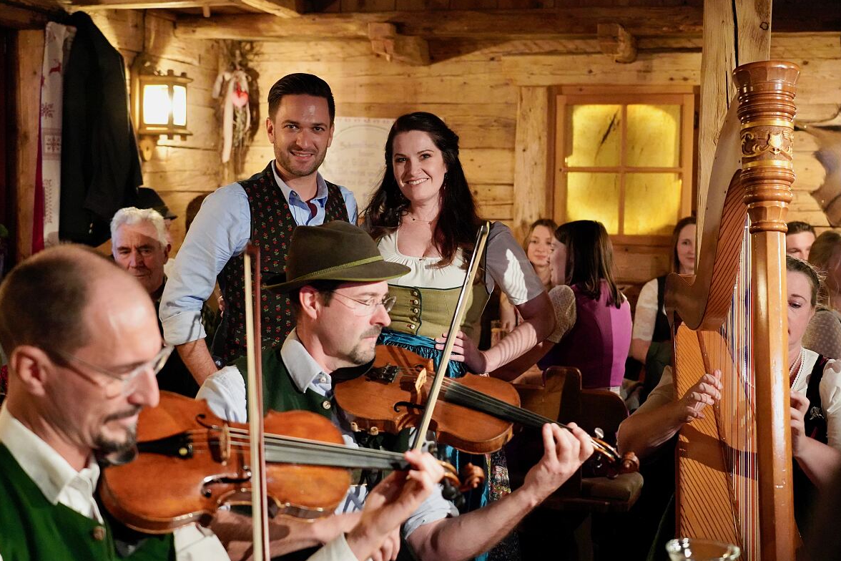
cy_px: 277
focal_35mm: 50
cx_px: 416
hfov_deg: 39.6
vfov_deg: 27.0
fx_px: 1168
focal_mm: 49
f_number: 4
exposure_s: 1/125
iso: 12800
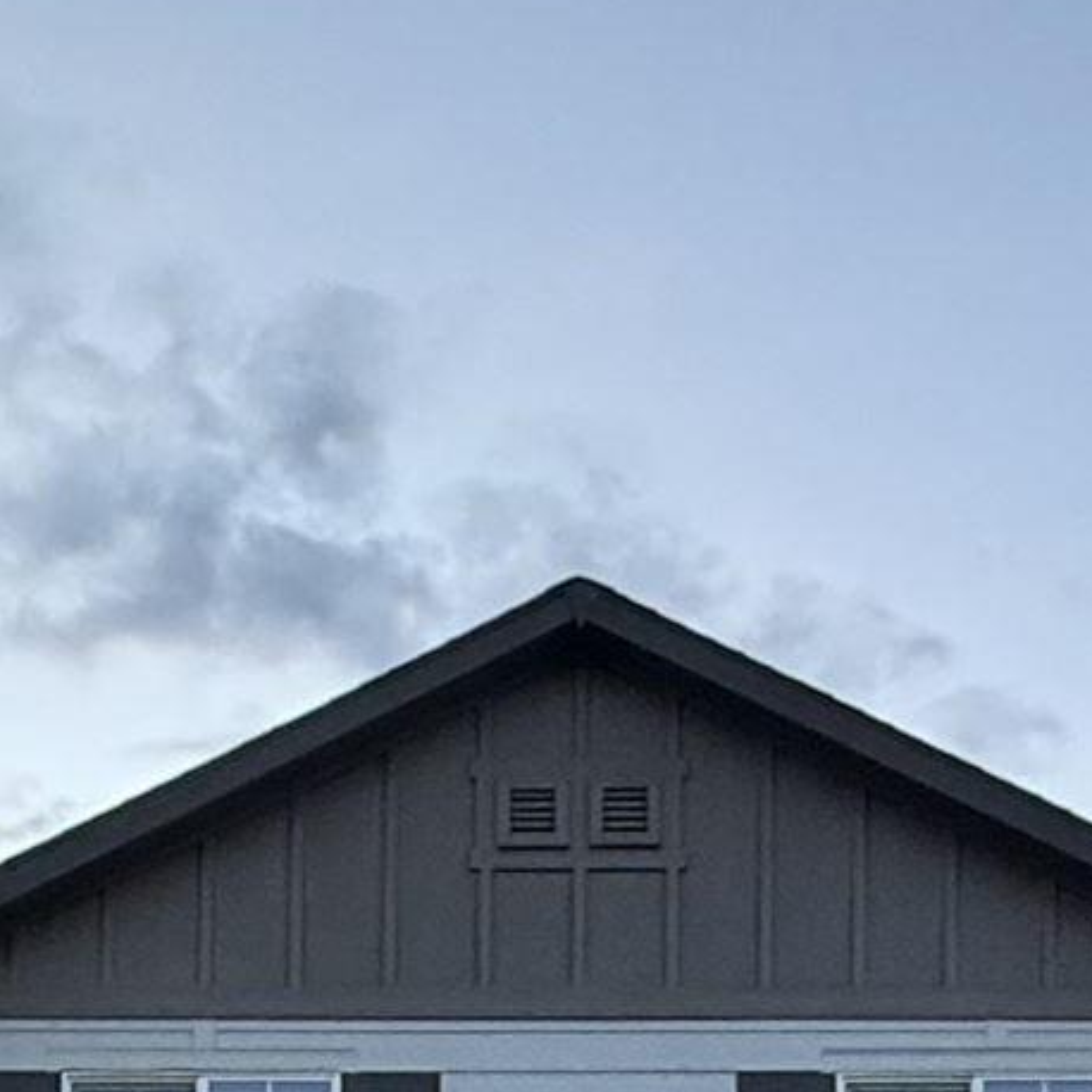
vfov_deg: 17.5
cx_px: 570
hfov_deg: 20.9
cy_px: 1876
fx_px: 2962
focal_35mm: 83
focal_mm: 2.22
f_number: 2.2
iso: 100
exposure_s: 1/99
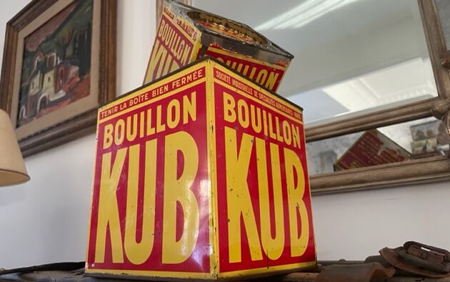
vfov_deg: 44.6
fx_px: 343
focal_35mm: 28
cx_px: 223
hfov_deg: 66.5
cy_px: 145
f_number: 1.6
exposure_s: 1/33
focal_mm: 4.2
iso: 400
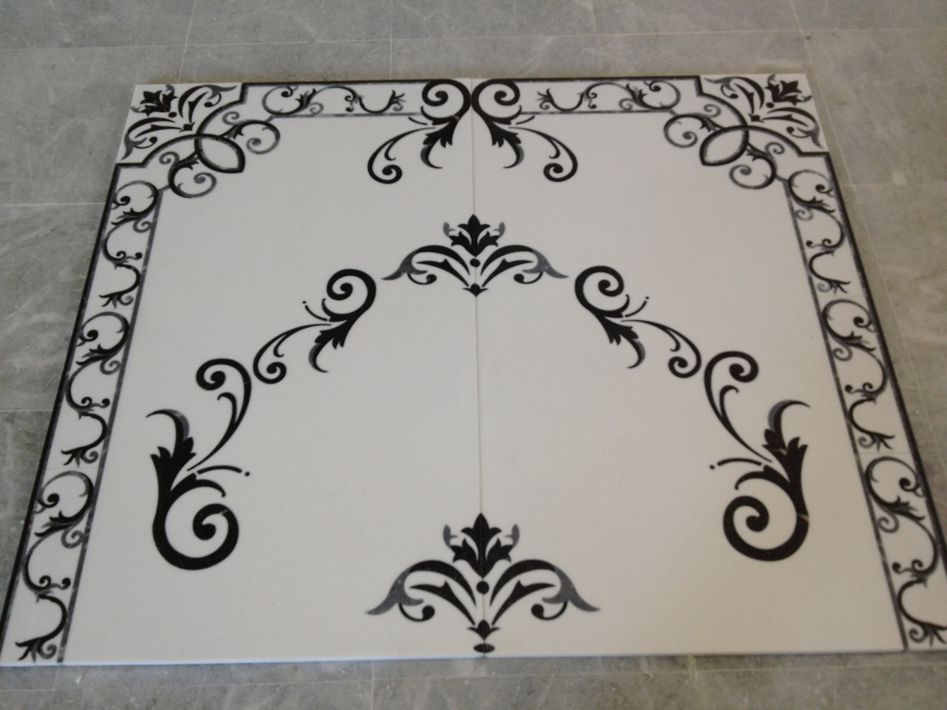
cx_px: 474
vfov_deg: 40.7
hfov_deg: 52.6
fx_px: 958
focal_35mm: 35
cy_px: 355
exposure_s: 1/23
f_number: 2.4
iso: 64
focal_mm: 4.28
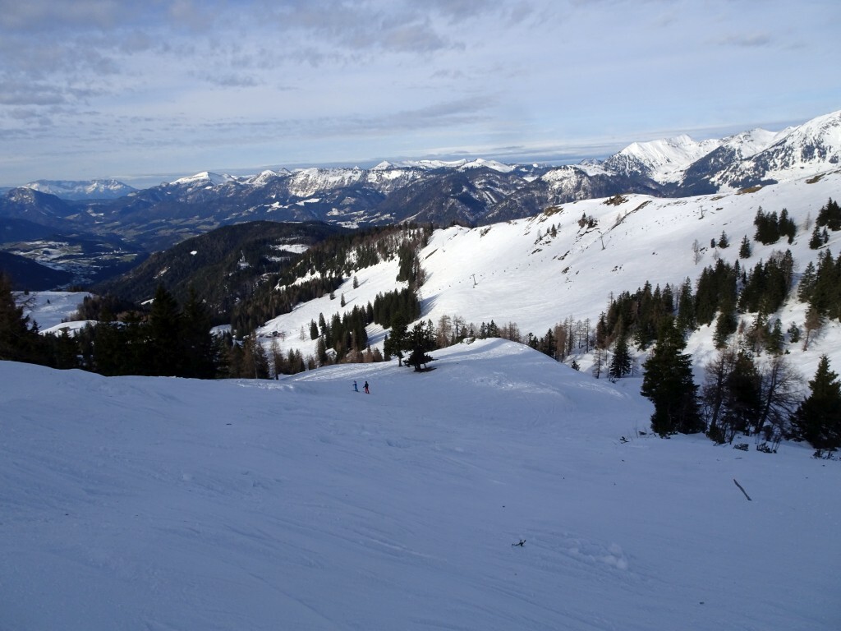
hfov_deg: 71.6
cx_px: 420
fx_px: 583
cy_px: 316
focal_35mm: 24
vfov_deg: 56.8
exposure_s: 1/1250
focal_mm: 4.1
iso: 80
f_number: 3.5
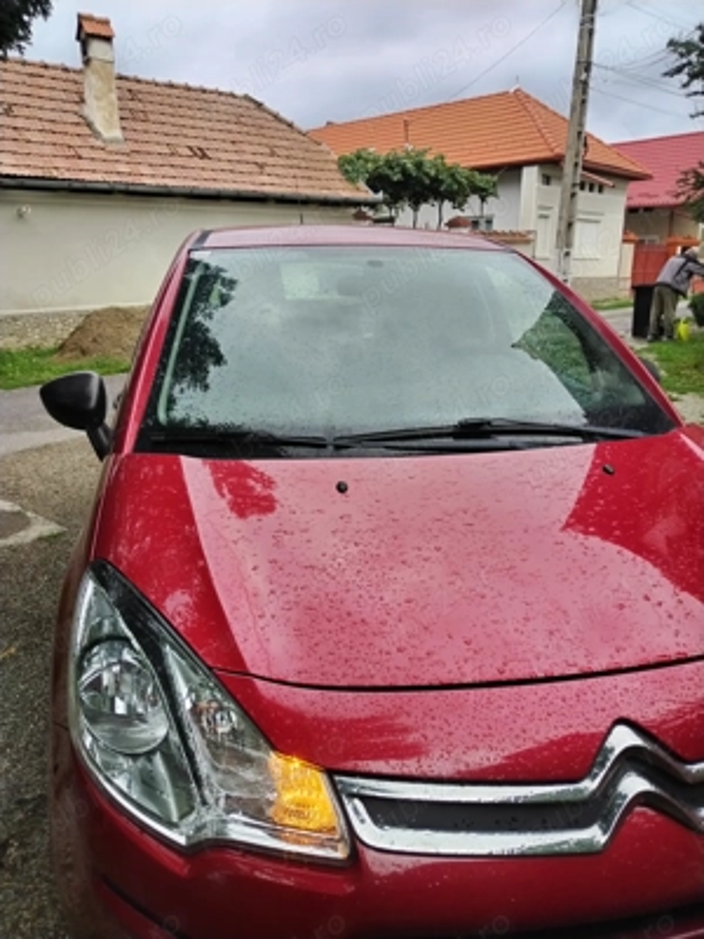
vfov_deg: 67.3
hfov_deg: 53.1
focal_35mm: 26
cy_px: 470
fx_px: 705
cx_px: 352
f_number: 1.8
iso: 100
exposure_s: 1/104
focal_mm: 4.75
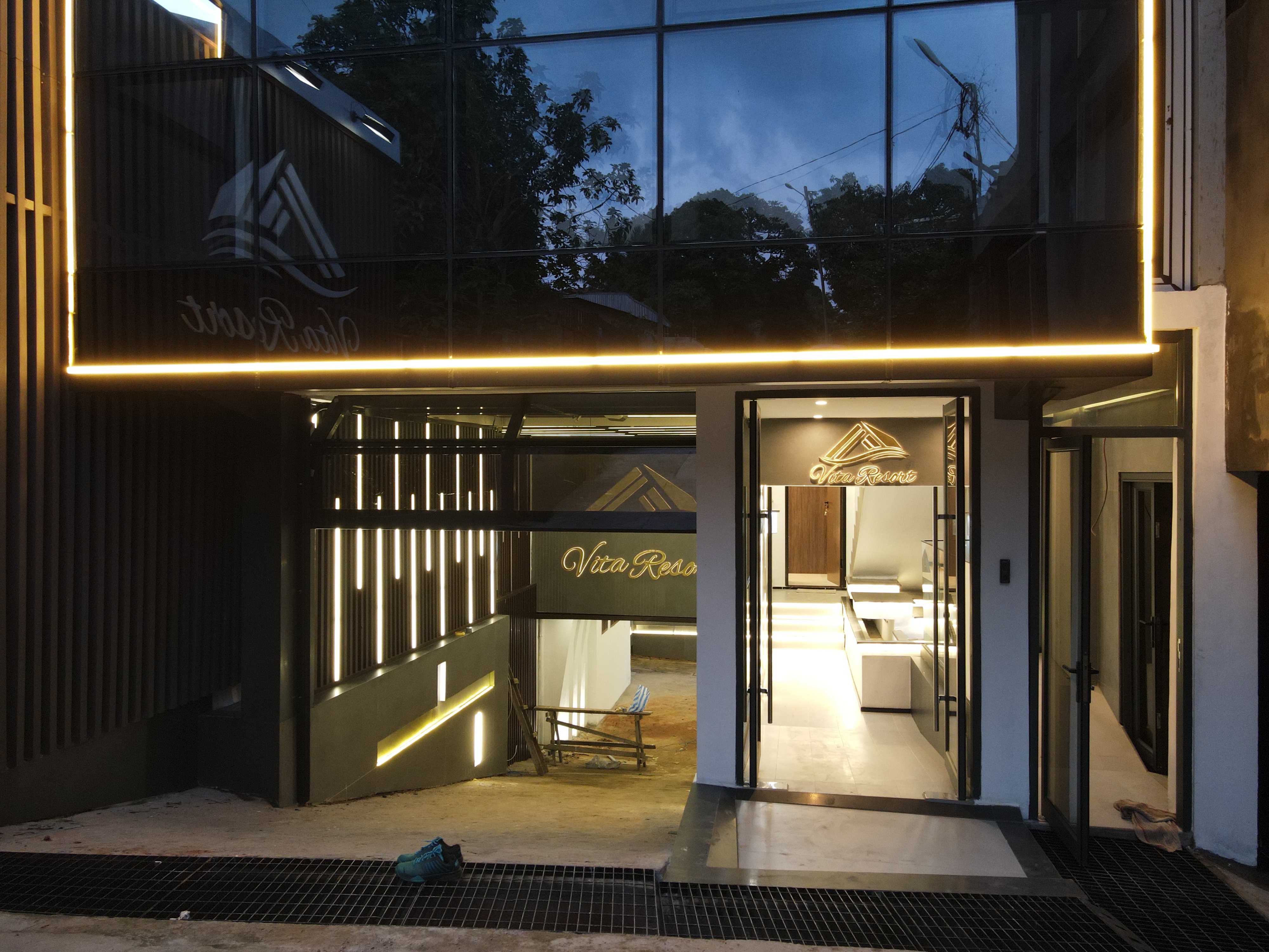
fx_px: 880
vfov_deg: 56.8
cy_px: 476
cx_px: 634
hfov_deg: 71.6
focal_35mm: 24
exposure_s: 1/10
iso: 540
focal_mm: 4.5
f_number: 2.8
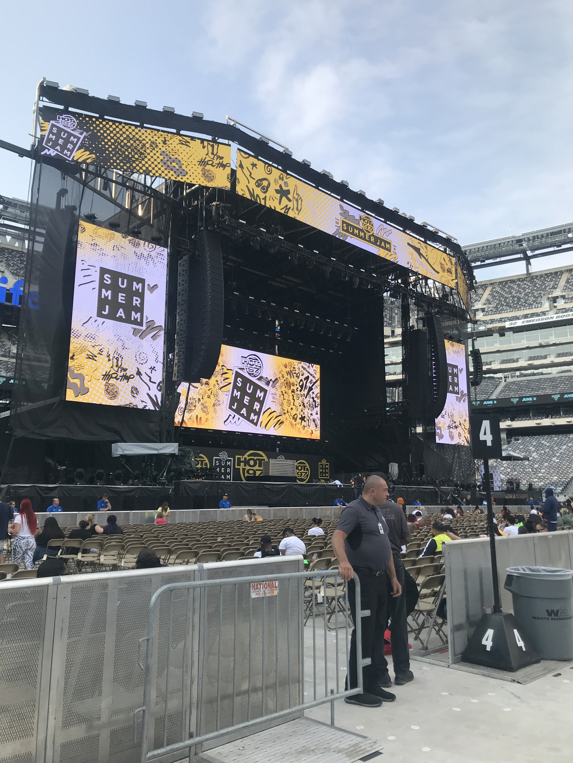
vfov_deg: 63.4
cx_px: 286
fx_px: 618
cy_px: 382
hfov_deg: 49.7
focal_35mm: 28
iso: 20
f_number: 1.8
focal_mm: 3.99
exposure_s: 1/1277
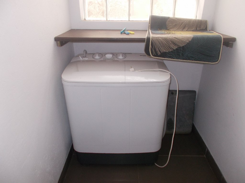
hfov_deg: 67.3
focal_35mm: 26
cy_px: 92
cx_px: 122
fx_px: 184
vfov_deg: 53.1
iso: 200
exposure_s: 1/25
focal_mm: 4.6
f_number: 3.2
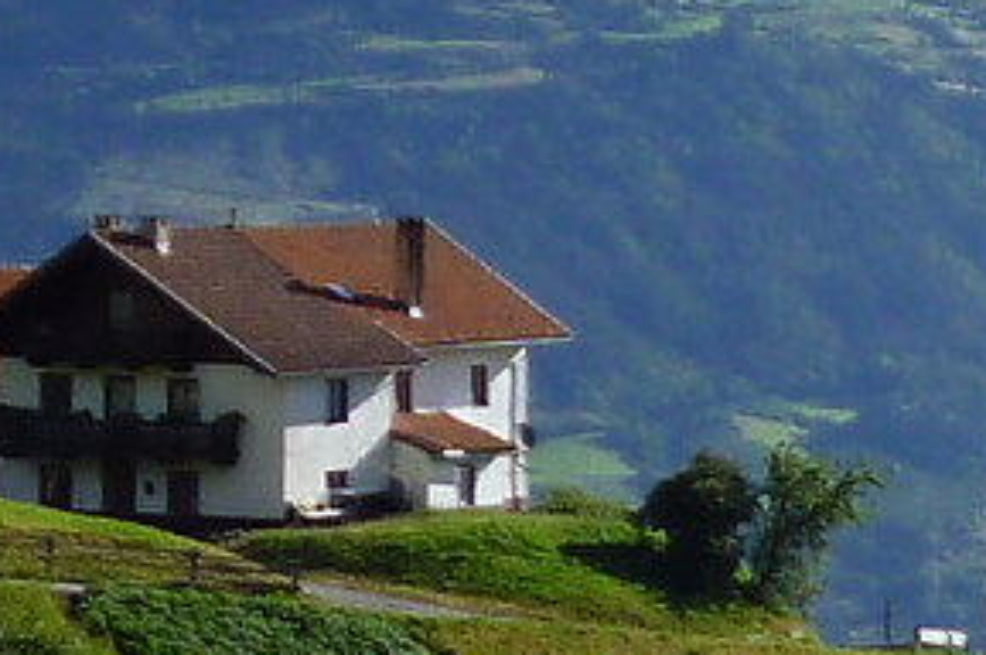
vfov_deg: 5.5
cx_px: 2497
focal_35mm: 249
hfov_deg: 7.6
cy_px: 297
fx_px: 6812
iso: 100
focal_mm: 6.4
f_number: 3.5
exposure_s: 1/640
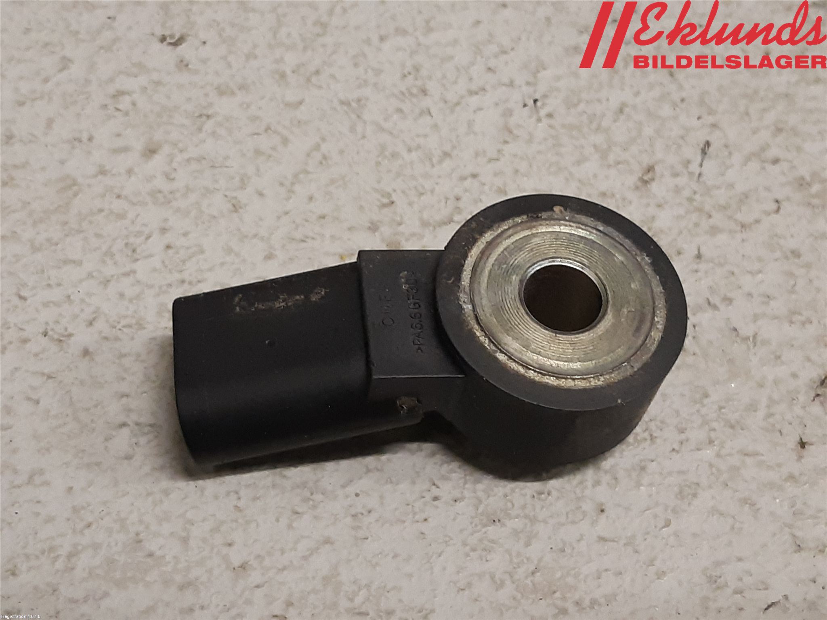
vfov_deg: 53.1
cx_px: 414
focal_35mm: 26
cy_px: 310
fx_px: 621
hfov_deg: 67.3
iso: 160
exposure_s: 1/50
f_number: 1.7
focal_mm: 3.93
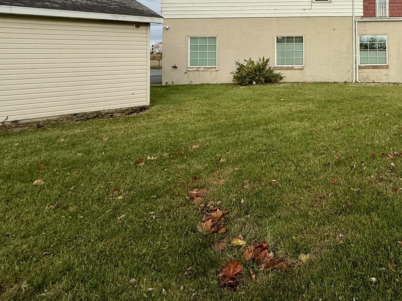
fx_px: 325
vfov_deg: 46.0
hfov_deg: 55.6
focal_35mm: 28
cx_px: 357
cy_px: 43
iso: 50
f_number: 2.2
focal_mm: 2.22
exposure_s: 1/1001
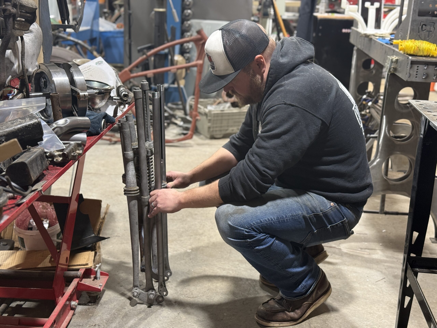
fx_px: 606
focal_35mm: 48
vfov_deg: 30.3
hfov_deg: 39.7
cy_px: 164
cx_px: 218
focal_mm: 6.76
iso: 125
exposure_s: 1/60
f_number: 1.78
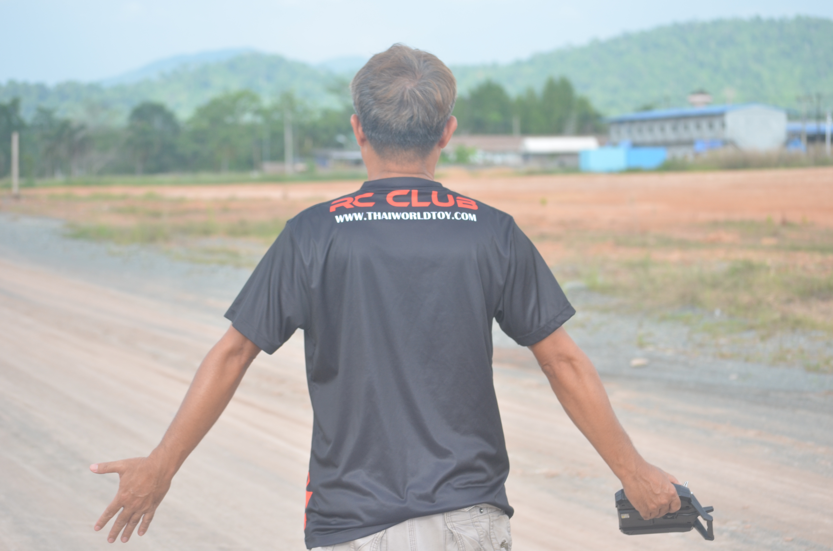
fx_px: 2251
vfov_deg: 14.0
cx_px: 416
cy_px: 276
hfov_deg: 21.0
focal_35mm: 98
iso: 250
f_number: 5.6
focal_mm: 65
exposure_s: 1/400
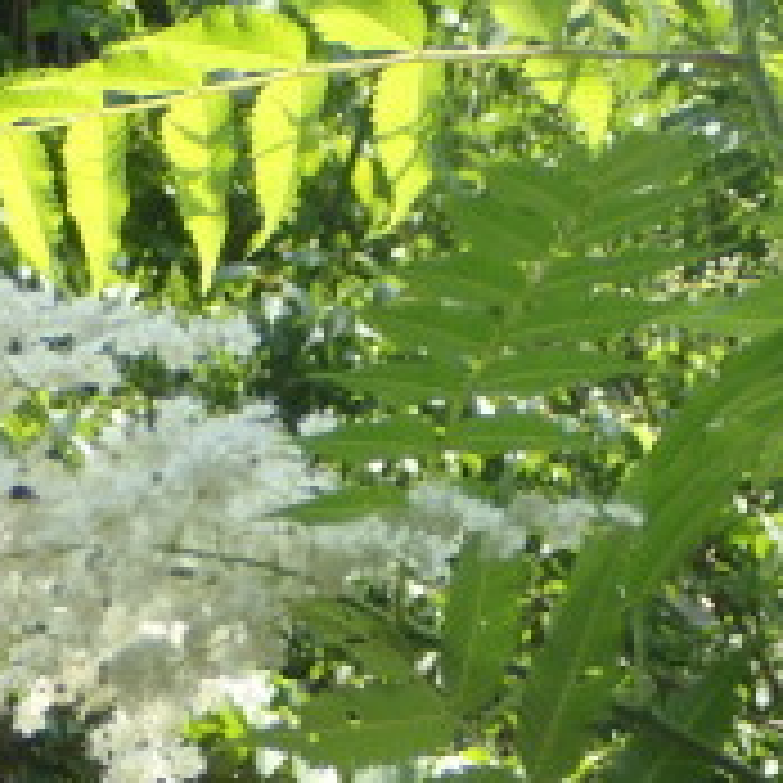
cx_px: 448
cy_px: 862
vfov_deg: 9.8
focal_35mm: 176
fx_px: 4504
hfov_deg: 9.9
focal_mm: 11.78
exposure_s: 1/200
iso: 100
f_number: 3.8
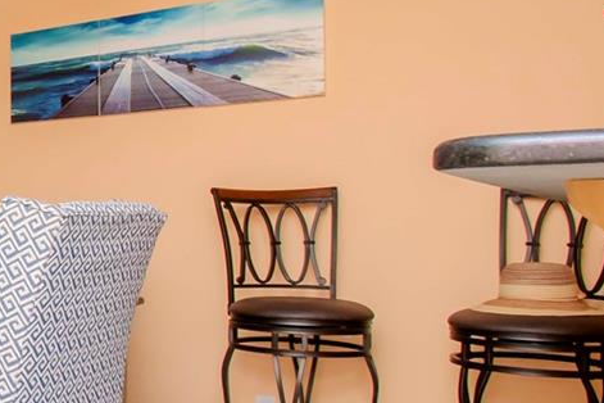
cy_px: 225
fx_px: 856
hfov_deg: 27.3
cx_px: -300
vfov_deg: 26.5
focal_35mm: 51
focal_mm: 10
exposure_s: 1/200
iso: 800
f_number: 11
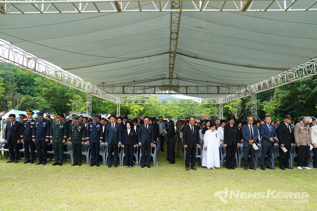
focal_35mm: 24
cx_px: 158
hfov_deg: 73.7
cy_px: 106
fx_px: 211
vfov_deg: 53.1
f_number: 4
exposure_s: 1/320
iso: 160
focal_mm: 24
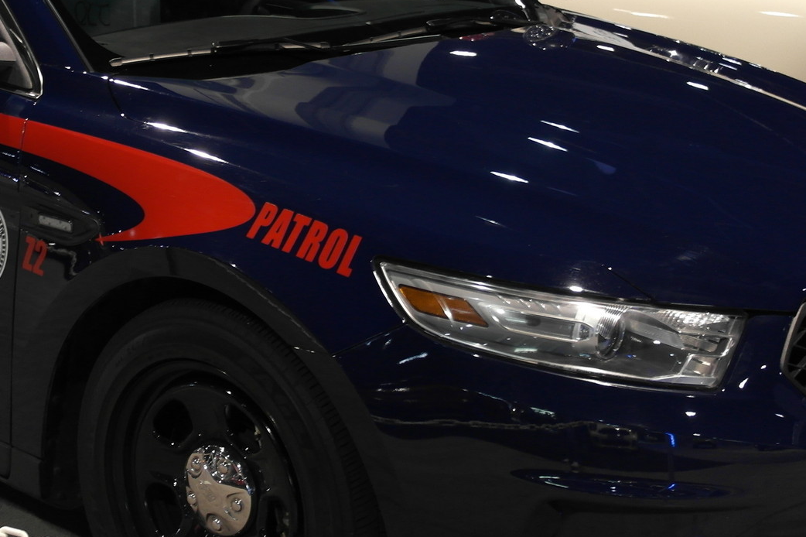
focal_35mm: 72
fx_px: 1611
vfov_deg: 18.8
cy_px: 164
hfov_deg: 27.9
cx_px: 274
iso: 400
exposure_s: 1/30
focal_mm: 20
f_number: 3.5
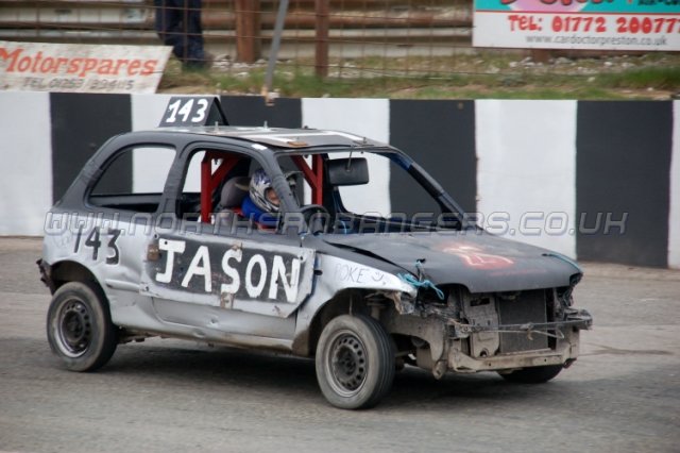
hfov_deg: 11.8
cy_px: 226
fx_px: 3285
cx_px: 340
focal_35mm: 174
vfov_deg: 7.9
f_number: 6
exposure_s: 1/500
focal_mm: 116
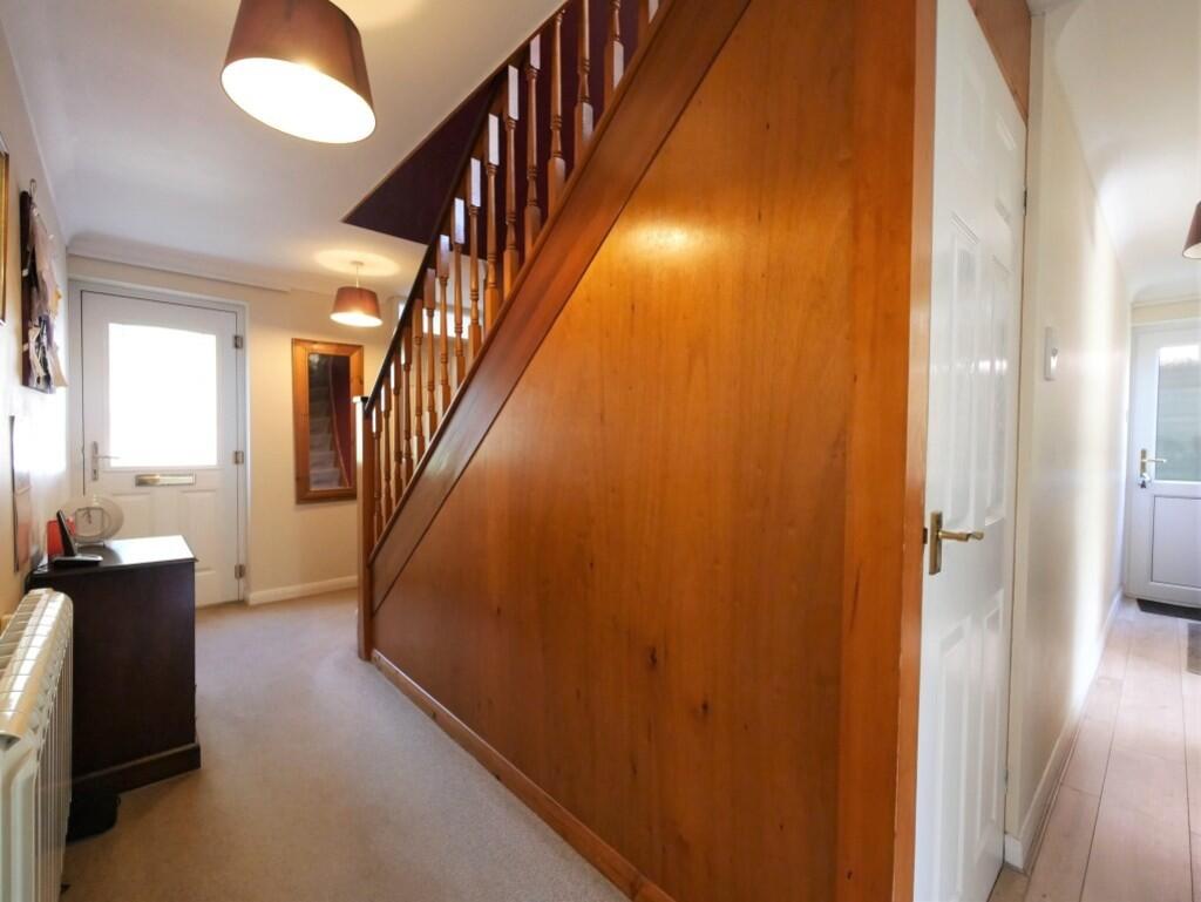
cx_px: 600
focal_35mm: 14
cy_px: 451
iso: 2500
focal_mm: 7
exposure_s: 1/60
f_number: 4
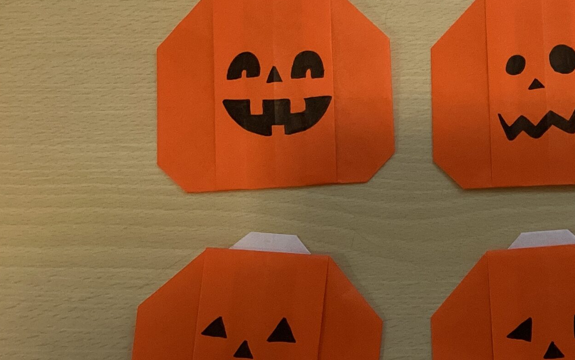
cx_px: 536
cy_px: 96
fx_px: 1050
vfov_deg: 19.3
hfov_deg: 29.2
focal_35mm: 67
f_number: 2.4
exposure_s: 1/60
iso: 160
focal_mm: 3.3
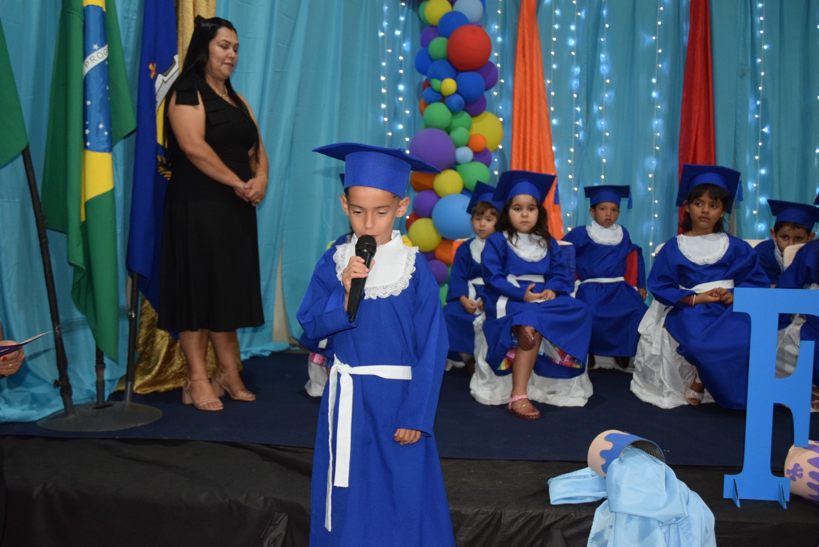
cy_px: 274
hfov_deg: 53.1
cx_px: 410
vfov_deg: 36.9
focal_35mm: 36
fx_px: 820
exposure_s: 1/60
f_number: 3.8
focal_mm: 24
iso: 1400
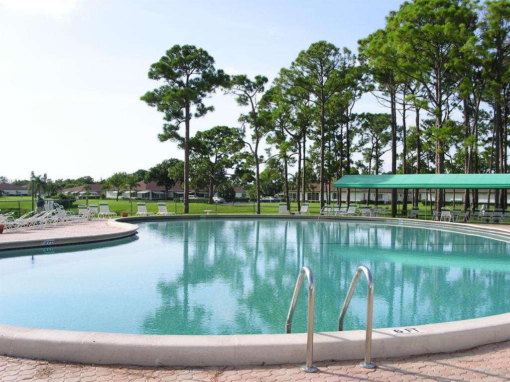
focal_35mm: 38
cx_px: 255
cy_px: 191
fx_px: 560
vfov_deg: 37.7
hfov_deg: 49.0
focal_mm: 7.8
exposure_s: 1/350
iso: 100
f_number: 5.6
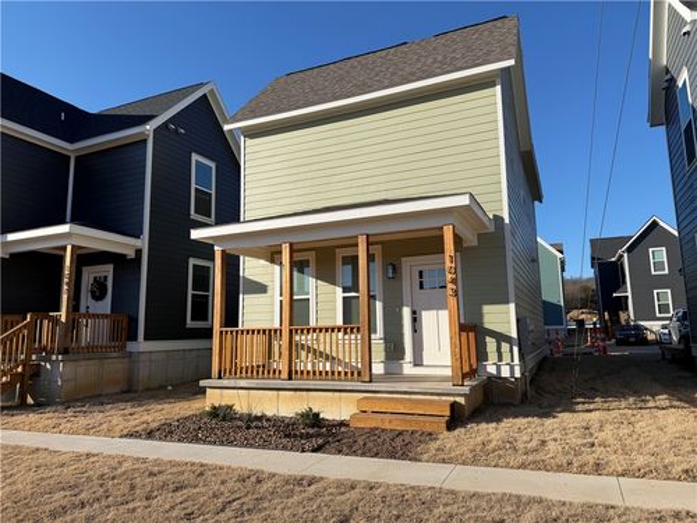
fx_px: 483
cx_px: 348
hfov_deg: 71.6
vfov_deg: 56.8
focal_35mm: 24
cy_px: 262
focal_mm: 6.76
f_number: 1.78
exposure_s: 1/4673
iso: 80
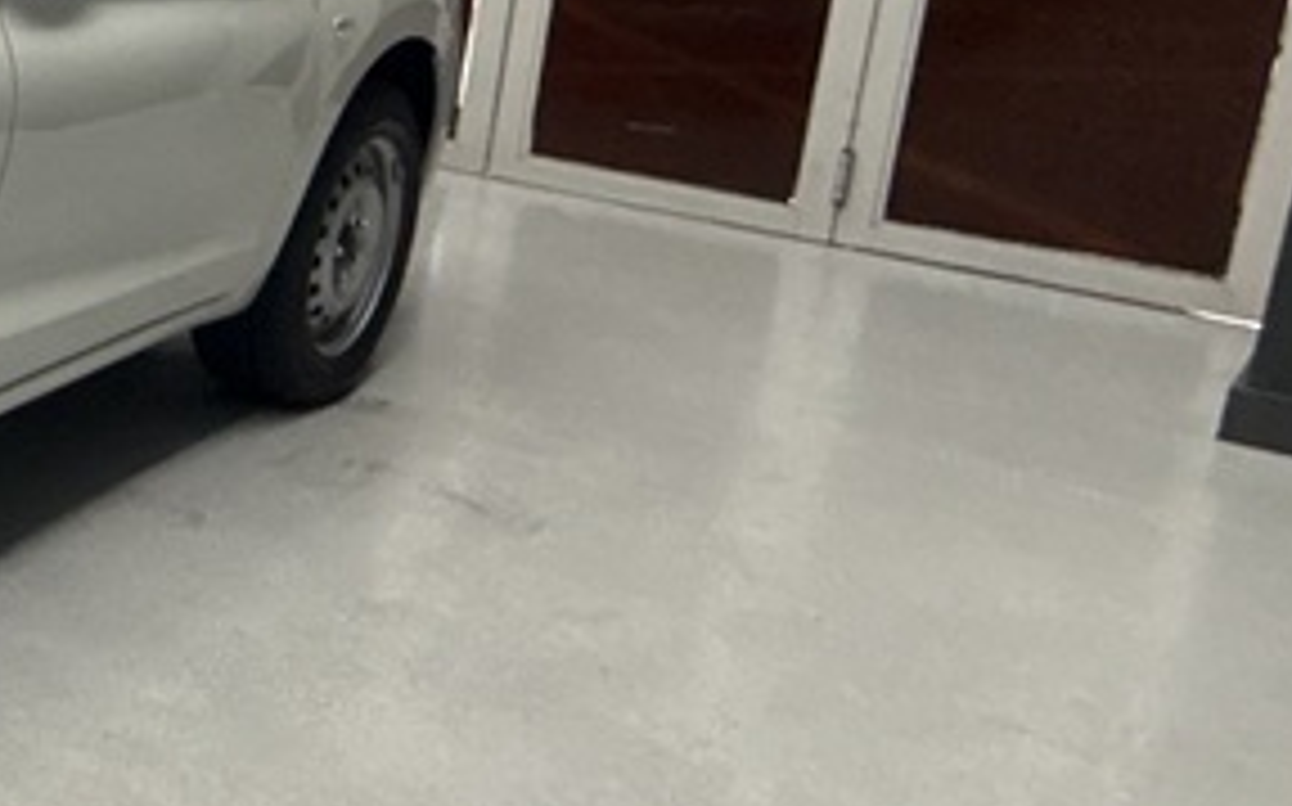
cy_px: 9
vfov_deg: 23.4
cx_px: -914
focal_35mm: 53
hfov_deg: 23.7
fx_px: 1865
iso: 100
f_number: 2.2
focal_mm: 2.22
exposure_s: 1/100
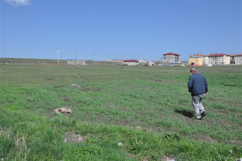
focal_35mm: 36
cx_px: 121
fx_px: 242
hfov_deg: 53.2
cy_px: 80
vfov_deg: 36.8
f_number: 14
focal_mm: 24
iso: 1000
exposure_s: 1/800
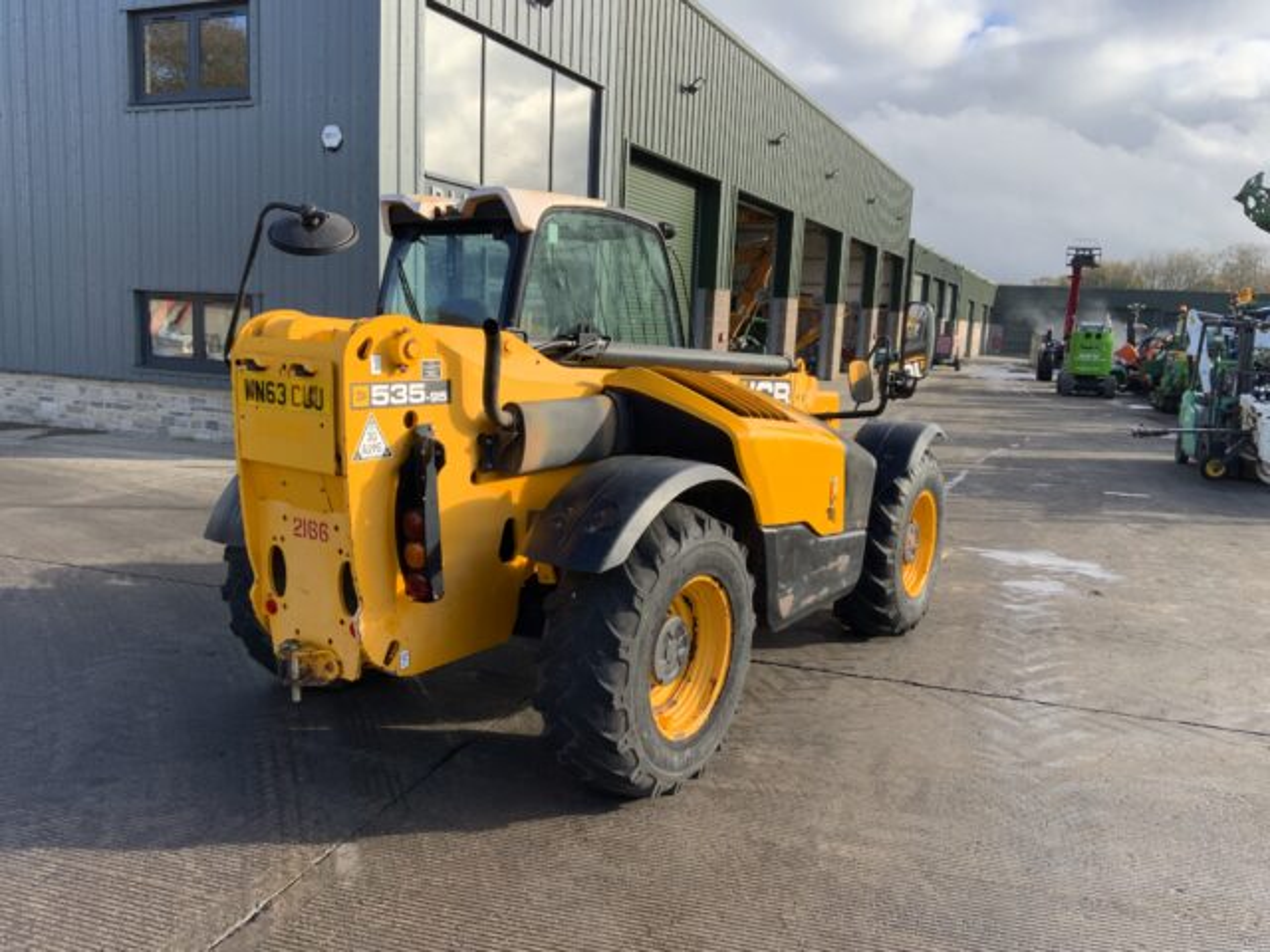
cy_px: 476
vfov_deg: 48.2
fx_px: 1064
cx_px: 635
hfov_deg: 61.7
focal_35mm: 29
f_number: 1.8
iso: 16
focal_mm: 3
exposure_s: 1/683
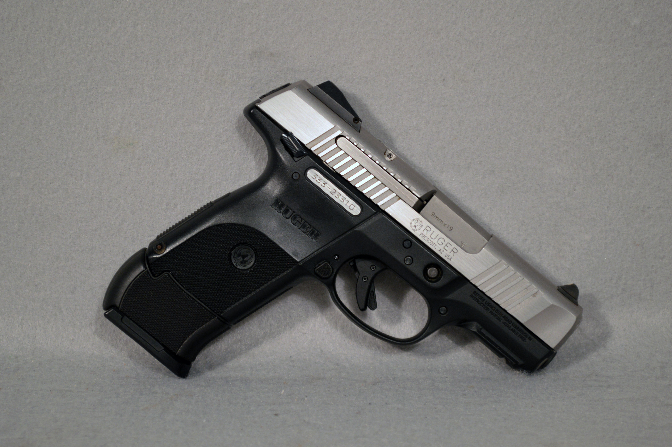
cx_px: 336
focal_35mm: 82
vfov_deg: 16.5
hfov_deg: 24.6
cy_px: 224
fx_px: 1539
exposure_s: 1/30
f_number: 5.6
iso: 400
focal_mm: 55
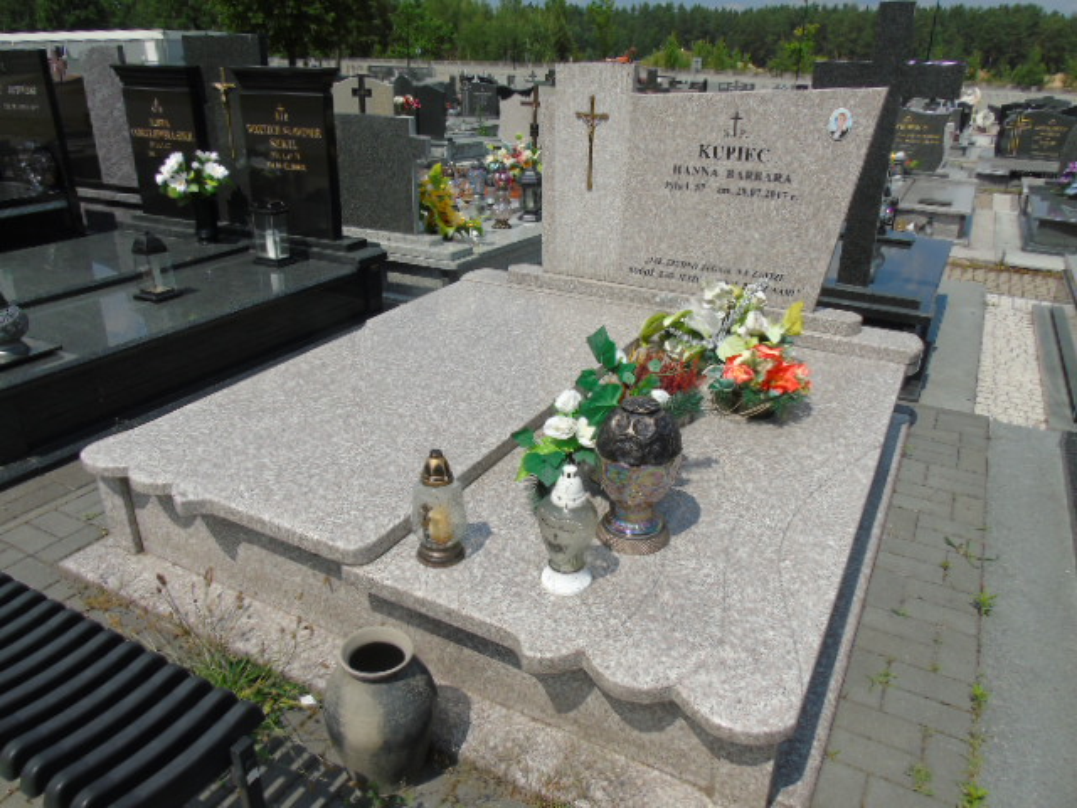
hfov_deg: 69.4
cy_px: 404
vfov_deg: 54.9
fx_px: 778
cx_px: 538
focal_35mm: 25
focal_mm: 4.4
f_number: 4.3
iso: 80
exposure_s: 1/1000
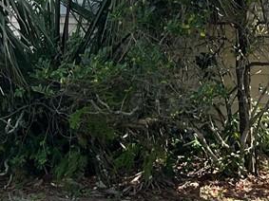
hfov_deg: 13.4
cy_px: 0
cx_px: 76
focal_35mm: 147
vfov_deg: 10.0
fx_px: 1142
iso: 50
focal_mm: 5.1
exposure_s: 1/951
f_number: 1.6
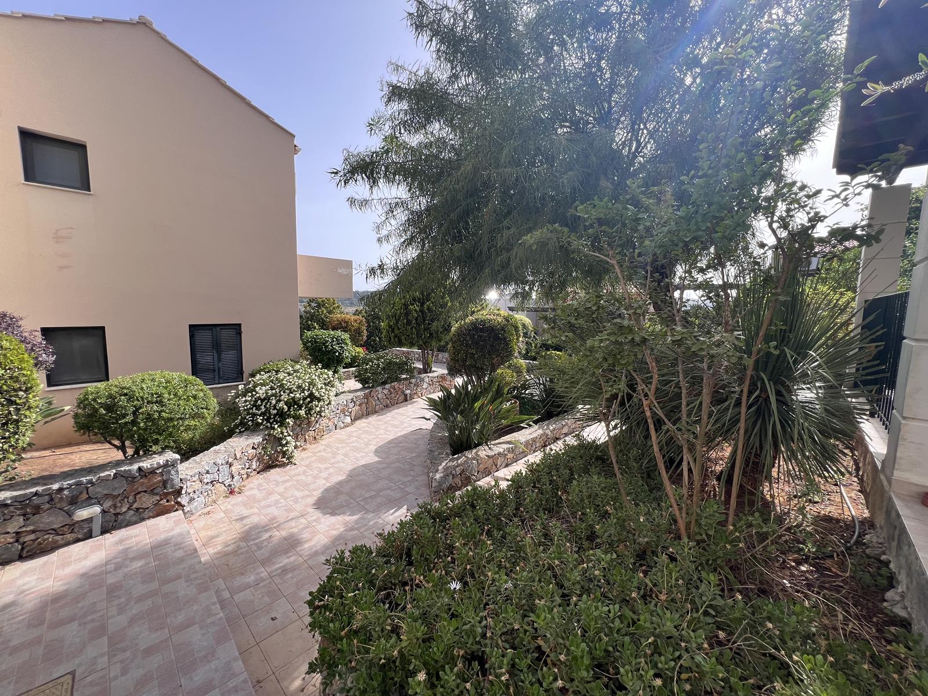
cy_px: 348
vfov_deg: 89.9
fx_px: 349
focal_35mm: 13
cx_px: 464
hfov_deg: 106.2
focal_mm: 1.57
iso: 32
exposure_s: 1/713
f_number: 1.8
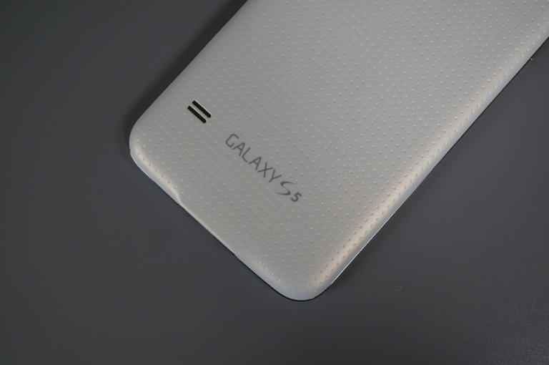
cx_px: 274
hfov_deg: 43.7
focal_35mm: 45
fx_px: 685
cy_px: 182
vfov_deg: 29.8
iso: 200
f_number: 4.5
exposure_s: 1/60
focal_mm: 30
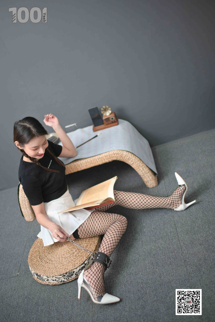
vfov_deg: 54.4
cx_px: 108
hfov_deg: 37.9
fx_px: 313
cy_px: 161
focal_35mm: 35
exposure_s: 1/200
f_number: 1.4
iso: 400
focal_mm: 35
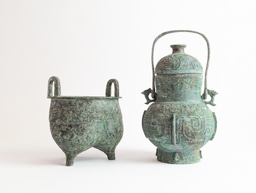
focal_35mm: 48
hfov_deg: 39.6
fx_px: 355
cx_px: 128
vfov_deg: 30.3
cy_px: 96
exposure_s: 1/90
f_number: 1.85
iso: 127
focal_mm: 6.81
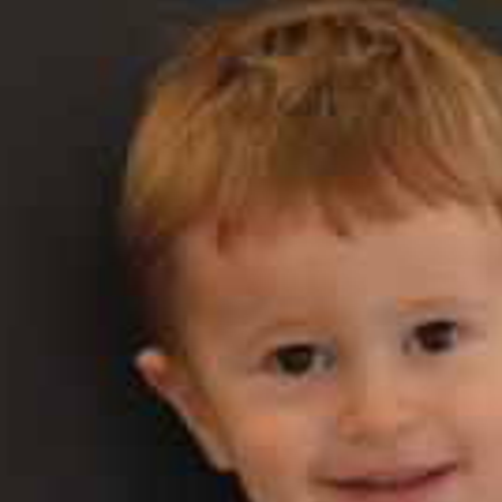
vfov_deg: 6.0
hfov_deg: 5.9
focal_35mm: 291
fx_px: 4774
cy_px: 493
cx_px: 877
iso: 400
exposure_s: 1/80
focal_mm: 30
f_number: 4.5
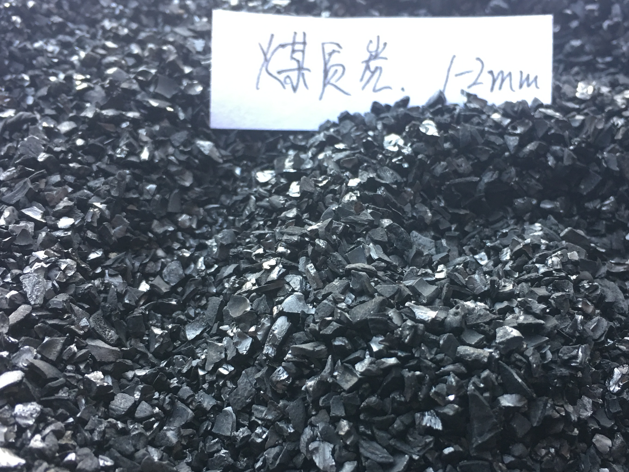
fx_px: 781
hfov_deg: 43.8
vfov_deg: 33.5
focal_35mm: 43
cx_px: 355
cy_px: 273
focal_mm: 4.15
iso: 50
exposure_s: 1/17
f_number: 2.2
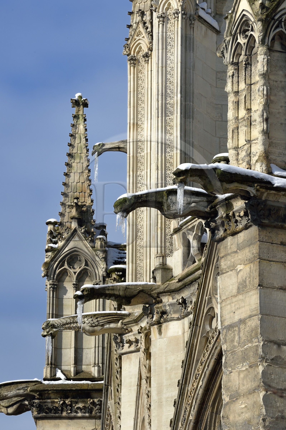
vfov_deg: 10.3
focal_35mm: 200
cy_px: 215
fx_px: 2386
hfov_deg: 6.9
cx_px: 143
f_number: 13
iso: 200
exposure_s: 1/320
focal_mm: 200
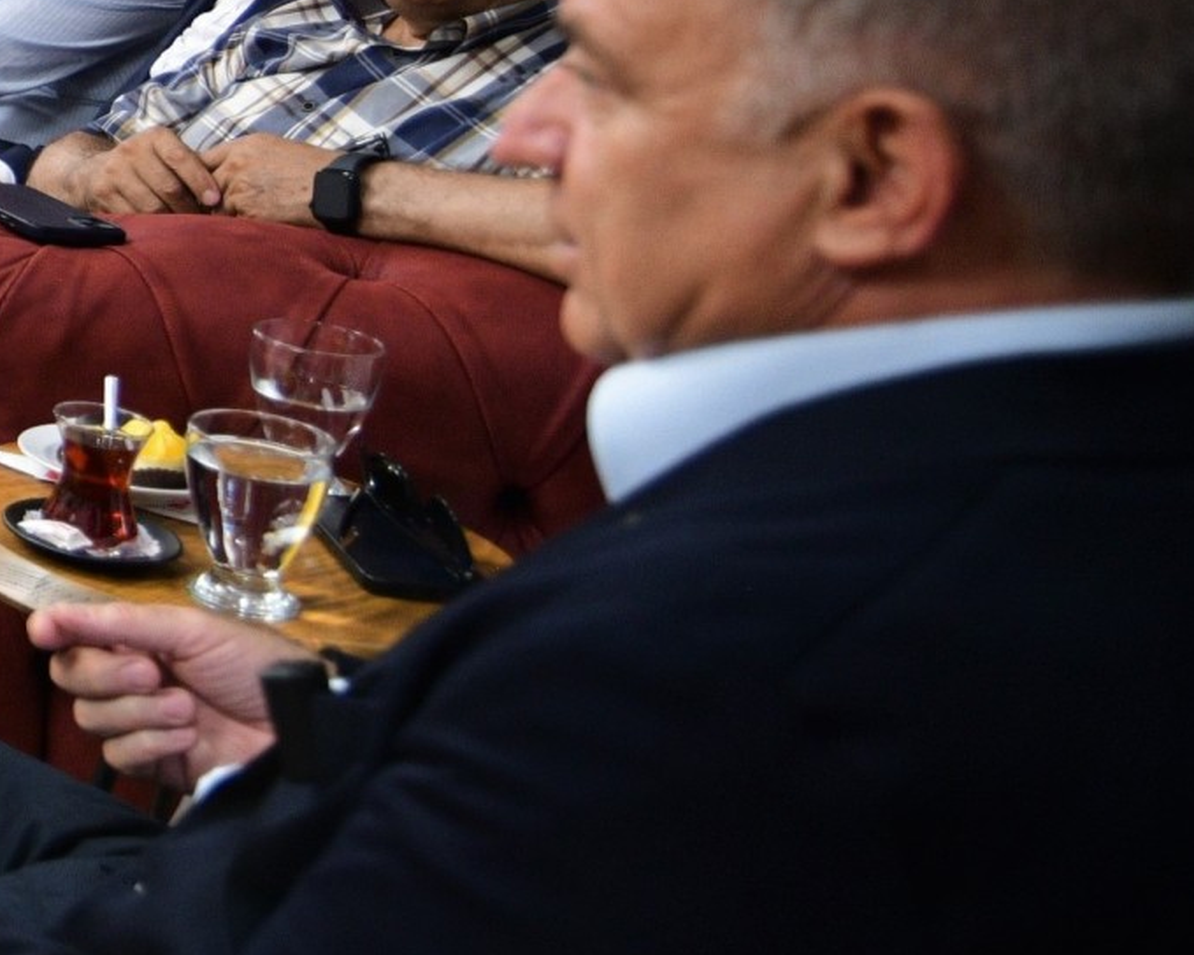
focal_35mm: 62
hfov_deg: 19.0
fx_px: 2191
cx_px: -1180
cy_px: -94
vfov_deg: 23.1
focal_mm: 16
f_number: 2.8
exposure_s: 1/320
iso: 1000
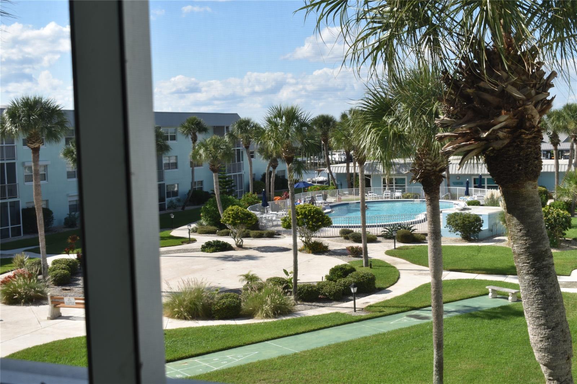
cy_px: 192
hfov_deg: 38.9
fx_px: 817
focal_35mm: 51
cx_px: 288
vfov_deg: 26.5
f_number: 8
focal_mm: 34
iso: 110
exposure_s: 1/250
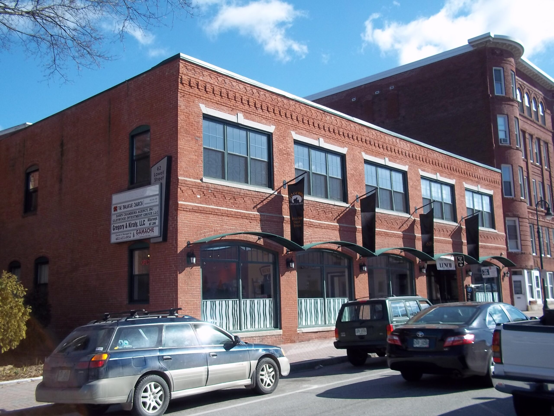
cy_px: 208
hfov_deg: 51.4
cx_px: 277
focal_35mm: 36
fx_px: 576
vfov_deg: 39.7
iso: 80
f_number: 8
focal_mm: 6.5
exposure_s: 1/160
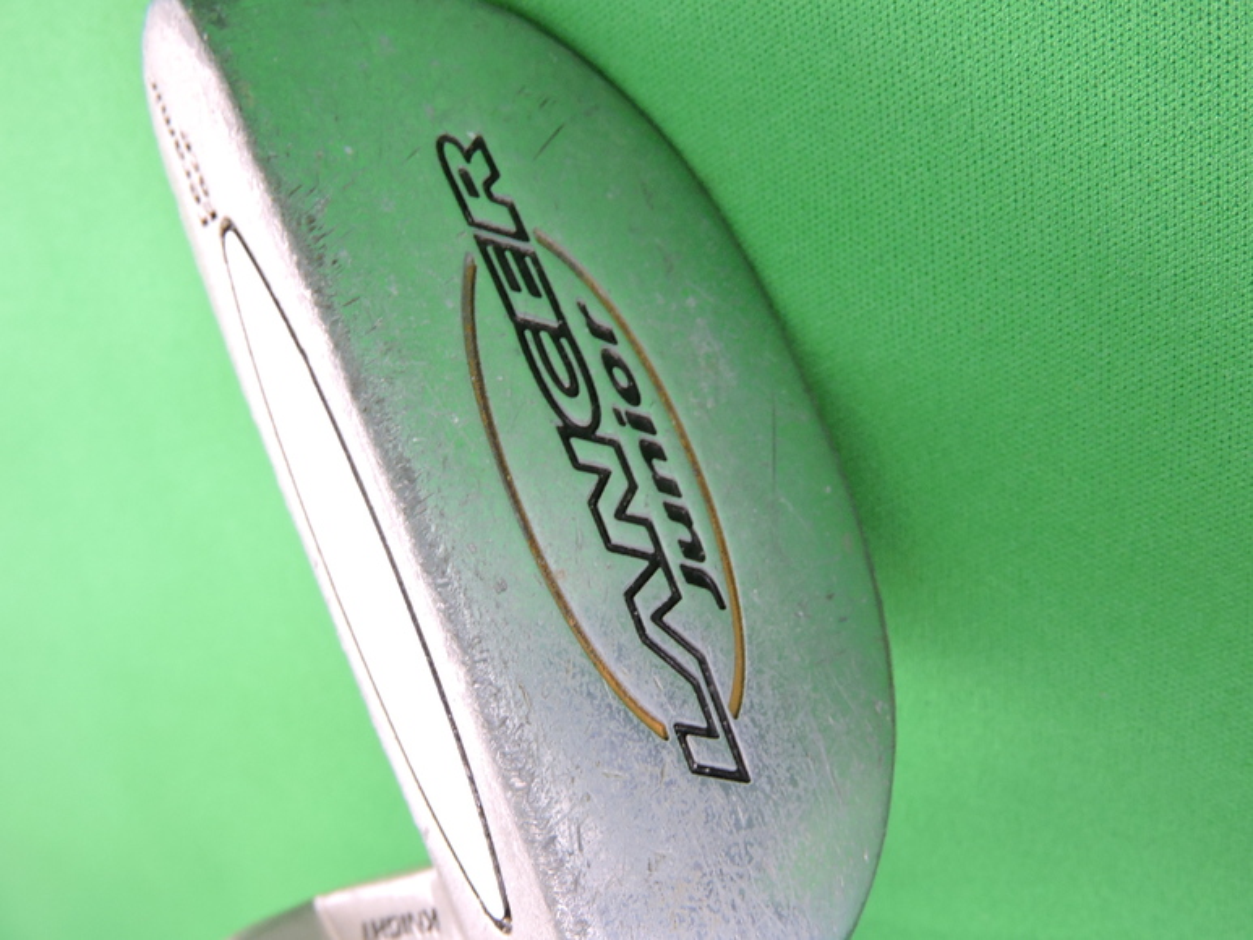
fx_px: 1629
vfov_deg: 32.2
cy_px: 470
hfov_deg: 42.1
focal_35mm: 45
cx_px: 626
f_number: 4
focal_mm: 8.1
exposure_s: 1/30
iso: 360
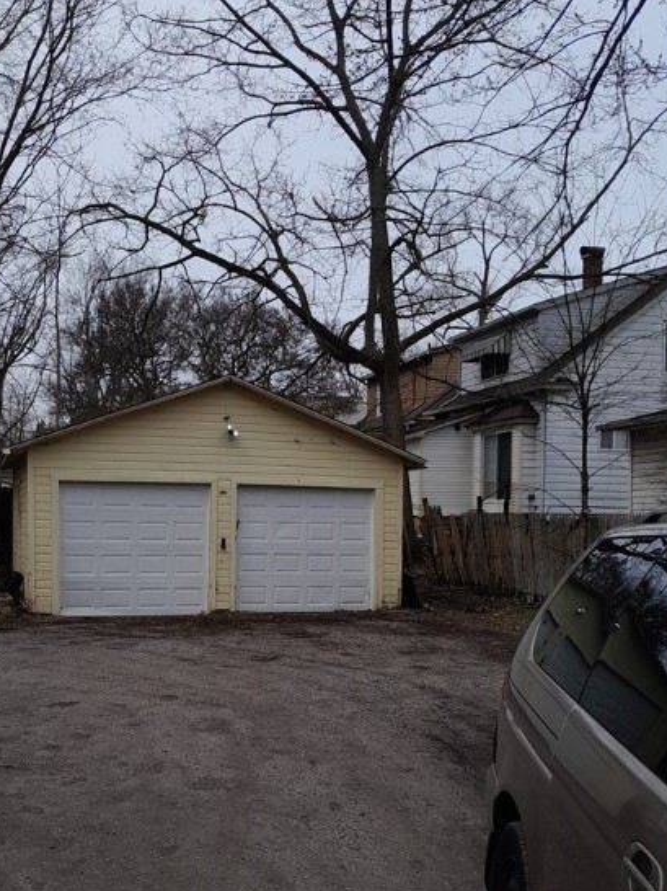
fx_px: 977
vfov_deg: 48.6
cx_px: 215
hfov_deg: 37.2
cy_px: 545
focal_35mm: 38
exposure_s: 1/665
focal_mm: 4
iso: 40
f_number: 1.8
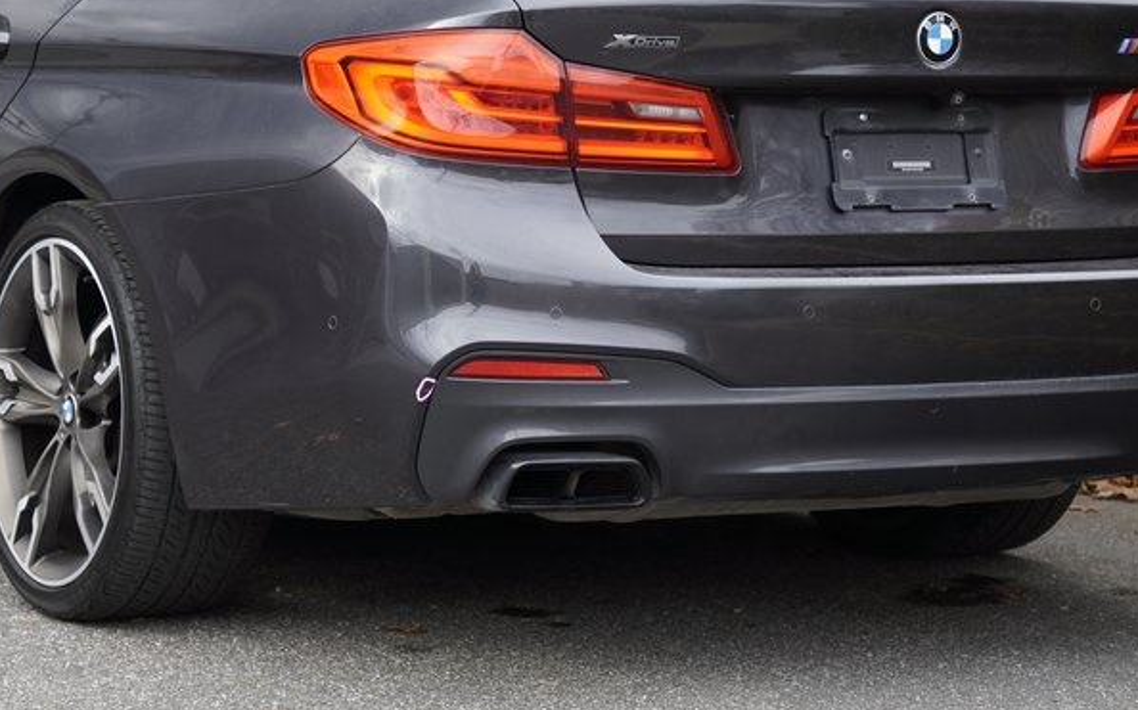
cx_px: 381
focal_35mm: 118
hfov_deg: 17.7
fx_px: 3646
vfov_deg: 11.1
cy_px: 189
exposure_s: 1/100
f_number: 3.2
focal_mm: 44.6
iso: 100
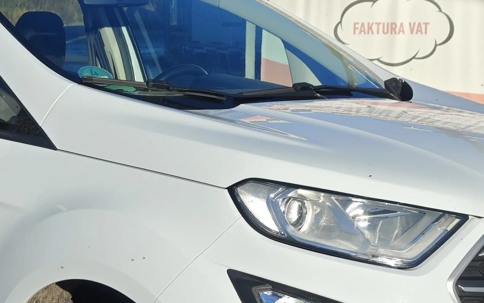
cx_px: 148
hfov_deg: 19.4
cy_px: 208
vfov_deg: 12.2
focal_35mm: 107
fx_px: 1411
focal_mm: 8.72
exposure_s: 1/2567
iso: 50
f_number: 2
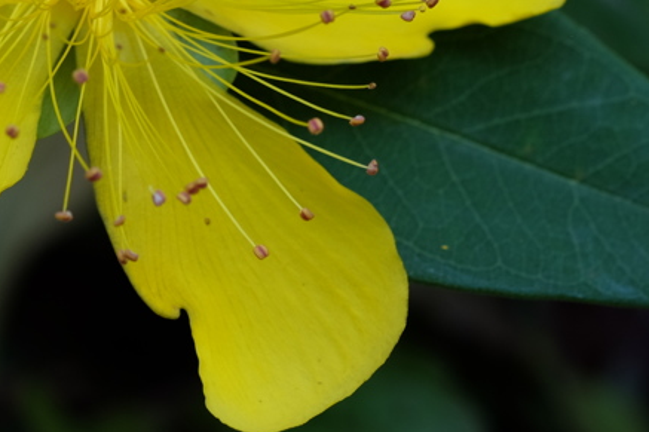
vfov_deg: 6.5
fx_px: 3802
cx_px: 209
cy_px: -28
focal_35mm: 211
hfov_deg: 9.7
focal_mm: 60
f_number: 5.6
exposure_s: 1/60
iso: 200
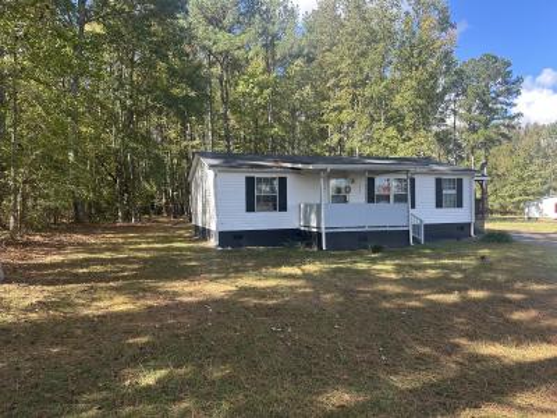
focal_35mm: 24
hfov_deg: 71.6
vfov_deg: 56.8
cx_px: 278
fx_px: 386
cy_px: 209
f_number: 1.78
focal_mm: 6.86
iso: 80
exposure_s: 1/762
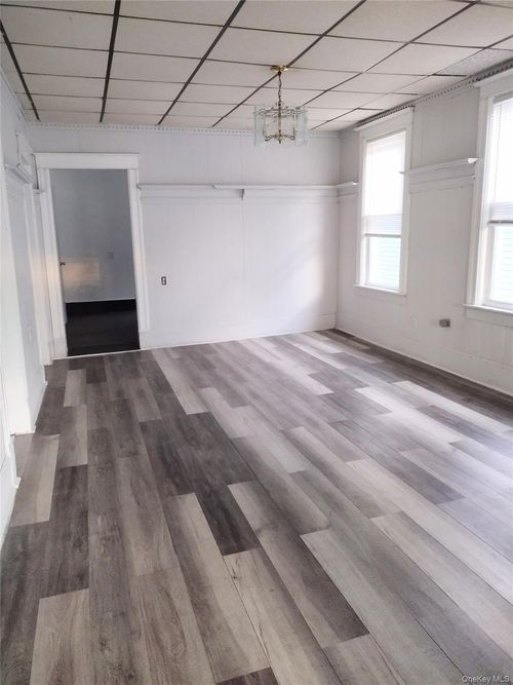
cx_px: 256
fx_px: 534
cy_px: 342
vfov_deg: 65.3
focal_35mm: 27
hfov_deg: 51.3
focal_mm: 4.71
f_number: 1.7
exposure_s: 1/40
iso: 759
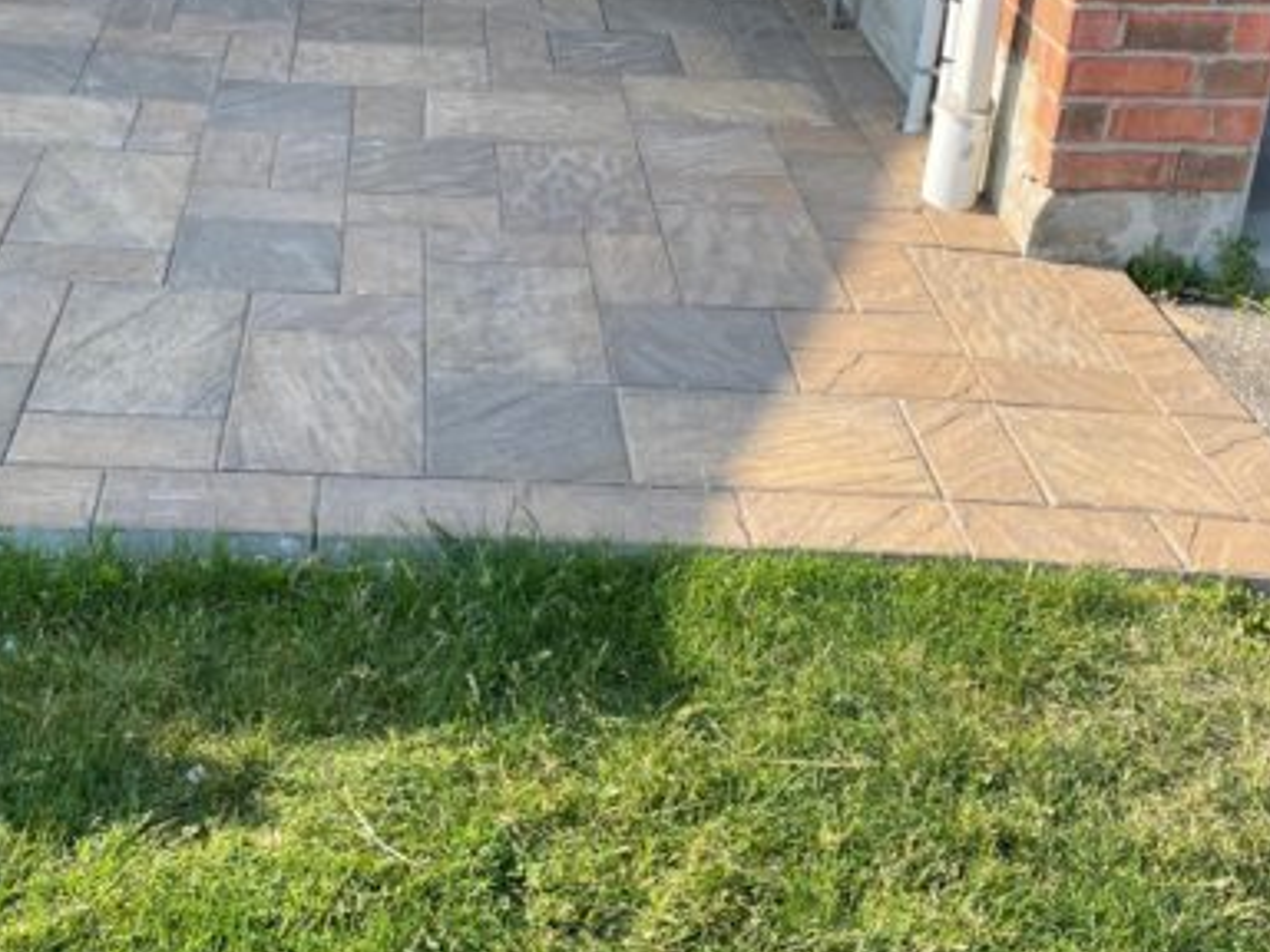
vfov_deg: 27.7
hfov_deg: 36.5
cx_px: 440
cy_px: 241
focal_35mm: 52
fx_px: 1908
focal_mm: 4.2
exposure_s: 1/818
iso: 32
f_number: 1.6
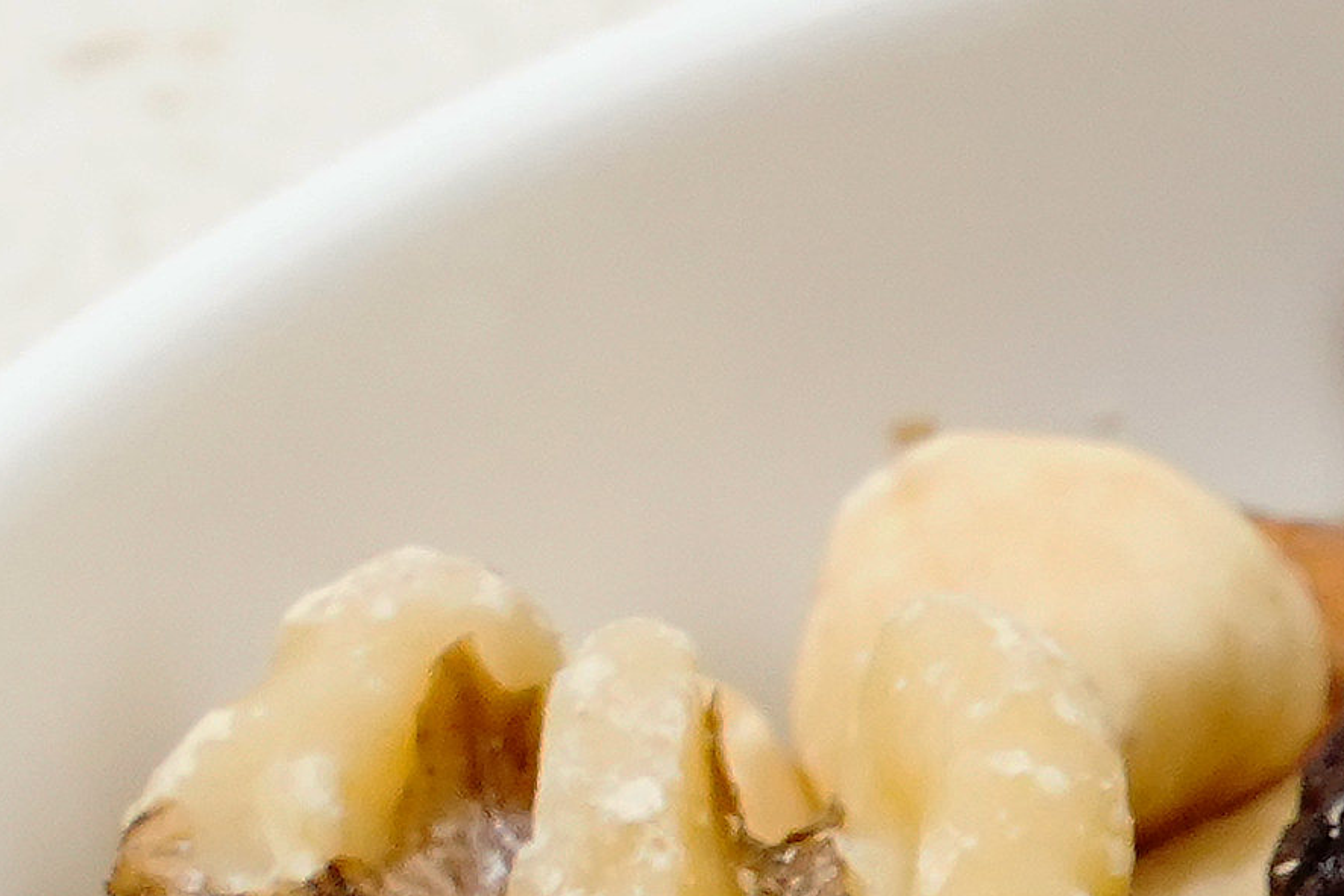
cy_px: 1274
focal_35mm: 508
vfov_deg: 2.7
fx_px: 18967
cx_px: 2580
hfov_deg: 4.0
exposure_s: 1/250
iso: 2500
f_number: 13
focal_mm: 75
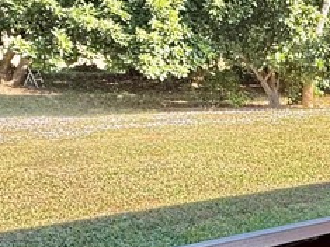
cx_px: 511
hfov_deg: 24.0
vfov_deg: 23.9
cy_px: 153
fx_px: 581
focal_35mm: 61
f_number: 2.2
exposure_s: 1/121
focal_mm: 2.22
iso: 64
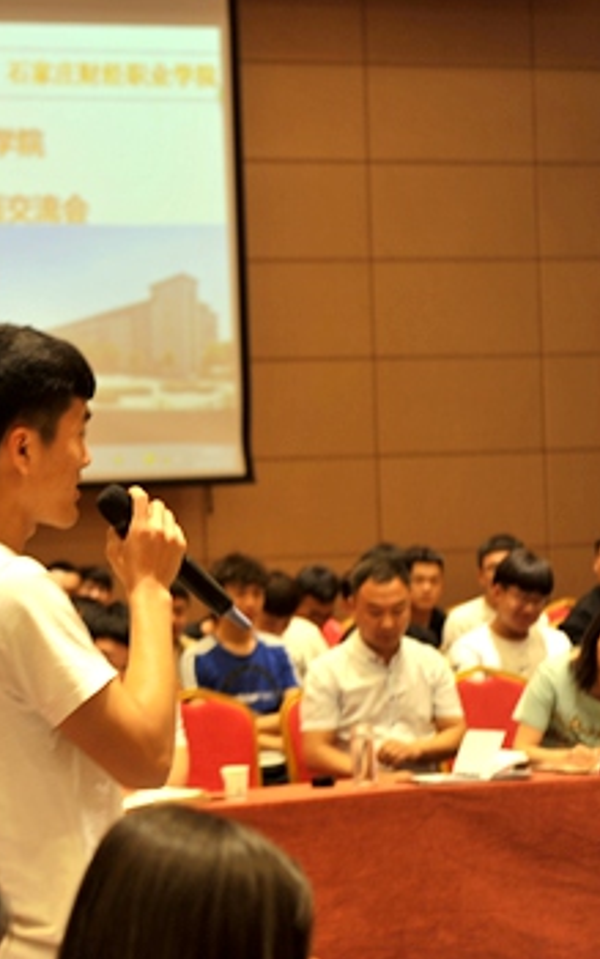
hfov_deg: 12.1
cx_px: 85
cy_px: 481
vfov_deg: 19.3
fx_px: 2823
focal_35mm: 108
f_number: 4
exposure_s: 1/25
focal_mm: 70
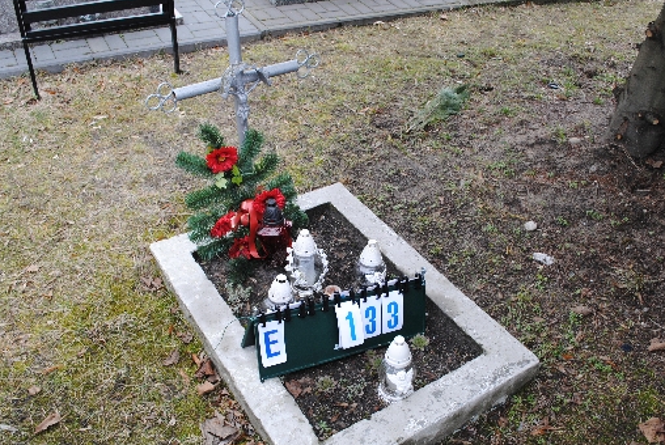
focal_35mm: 34
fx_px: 629
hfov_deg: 55.7
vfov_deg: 38.9
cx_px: 350
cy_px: 251
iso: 200
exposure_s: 1/100
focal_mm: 18
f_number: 5
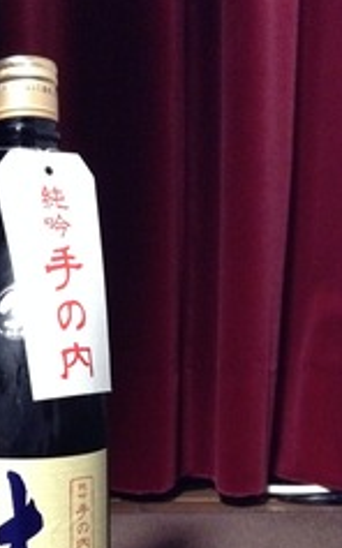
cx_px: 34
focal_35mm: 53
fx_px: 791
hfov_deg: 23.7
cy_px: 402
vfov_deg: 37.4
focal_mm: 3.3
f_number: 2.4
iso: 640
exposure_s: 1/15
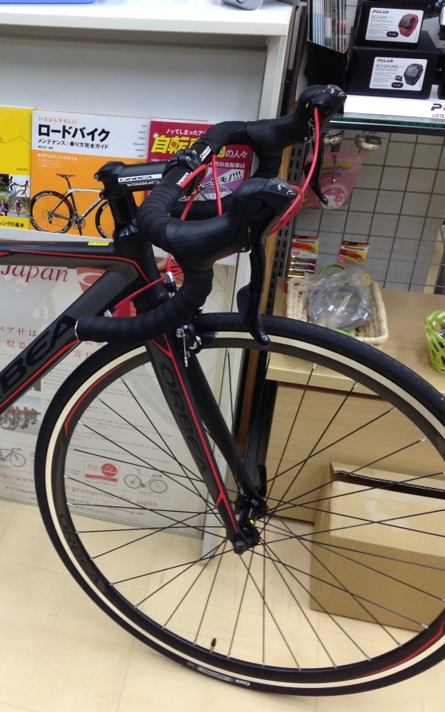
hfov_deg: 26.4
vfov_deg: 42.6
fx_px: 912
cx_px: 30
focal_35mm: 47
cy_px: 358
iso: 64
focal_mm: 4.12
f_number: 2.4
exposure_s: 1/30
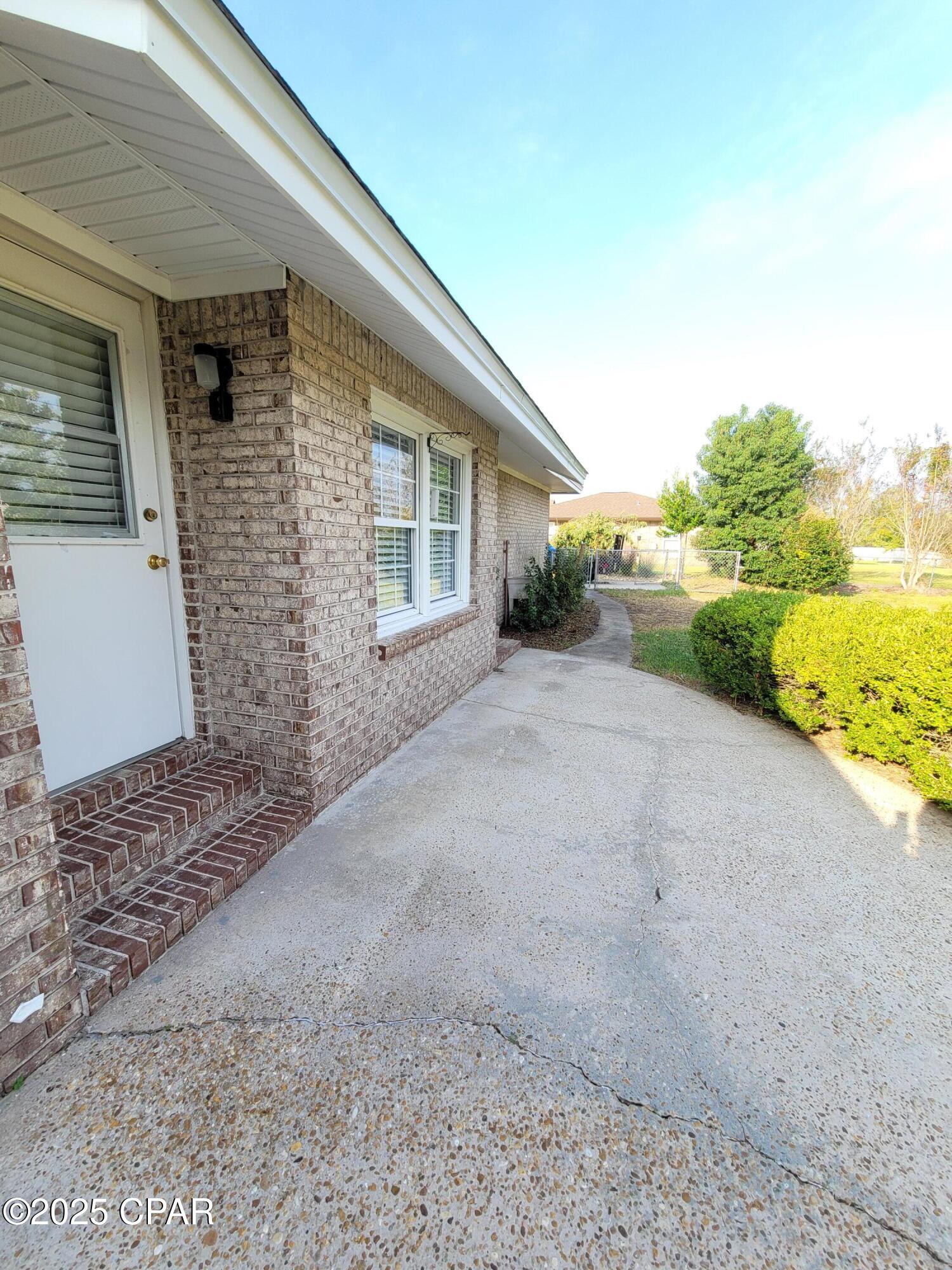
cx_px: 476
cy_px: 635
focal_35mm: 13
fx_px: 477
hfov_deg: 89.9
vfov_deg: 106.2
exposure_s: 1/337
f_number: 2.2
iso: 50
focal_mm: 2.2
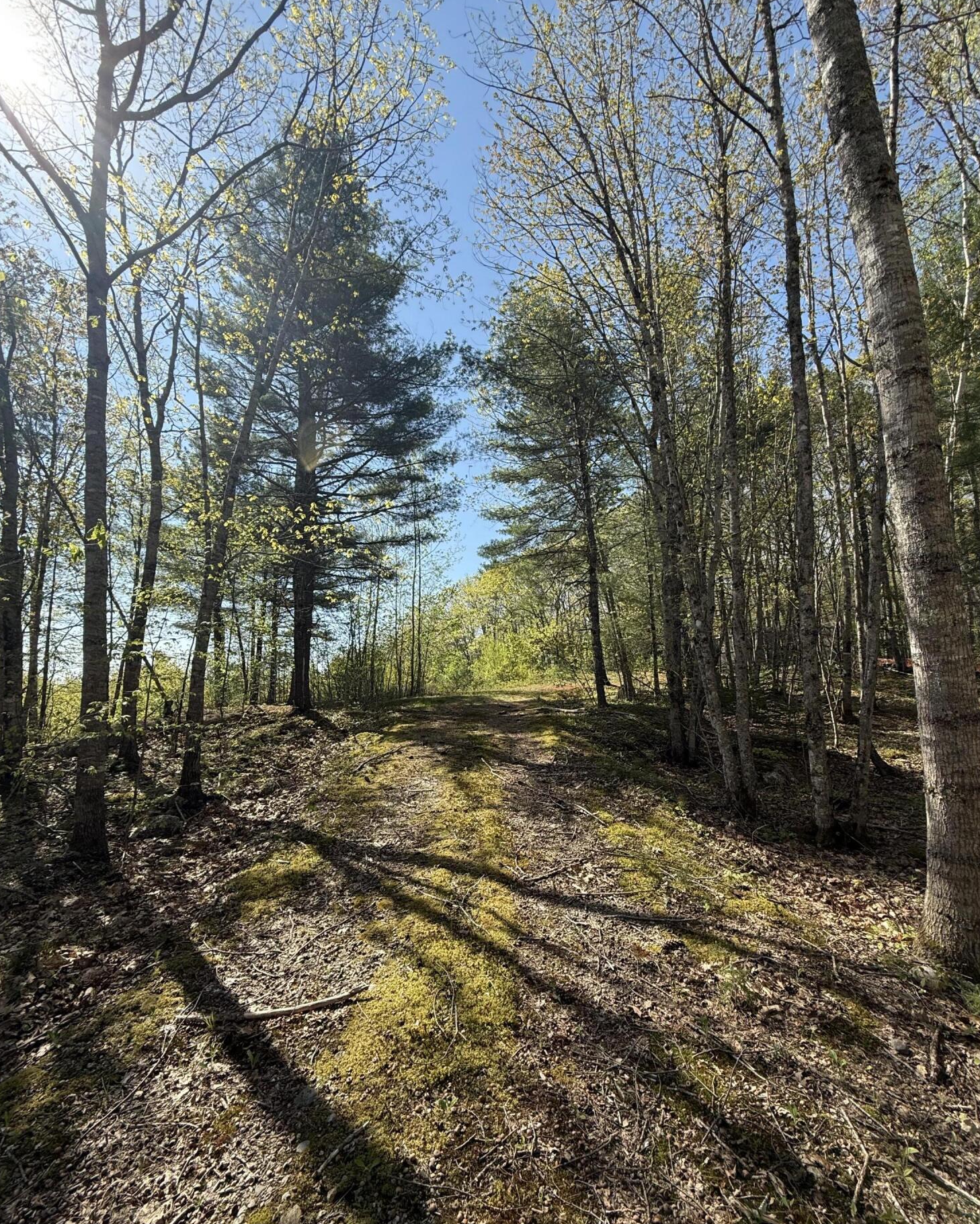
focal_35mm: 15
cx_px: 487
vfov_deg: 96.7
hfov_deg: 84.0
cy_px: 644
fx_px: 544
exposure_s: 1/1087
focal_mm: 2.22
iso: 50
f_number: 2.2
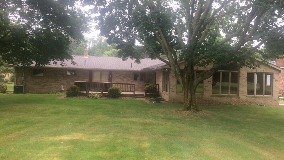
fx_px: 241
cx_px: 143
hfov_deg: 61.0
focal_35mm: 32
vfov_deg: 36.7
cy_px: 72
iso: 32
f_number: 2.2
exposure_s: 1/230
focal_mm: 4.15
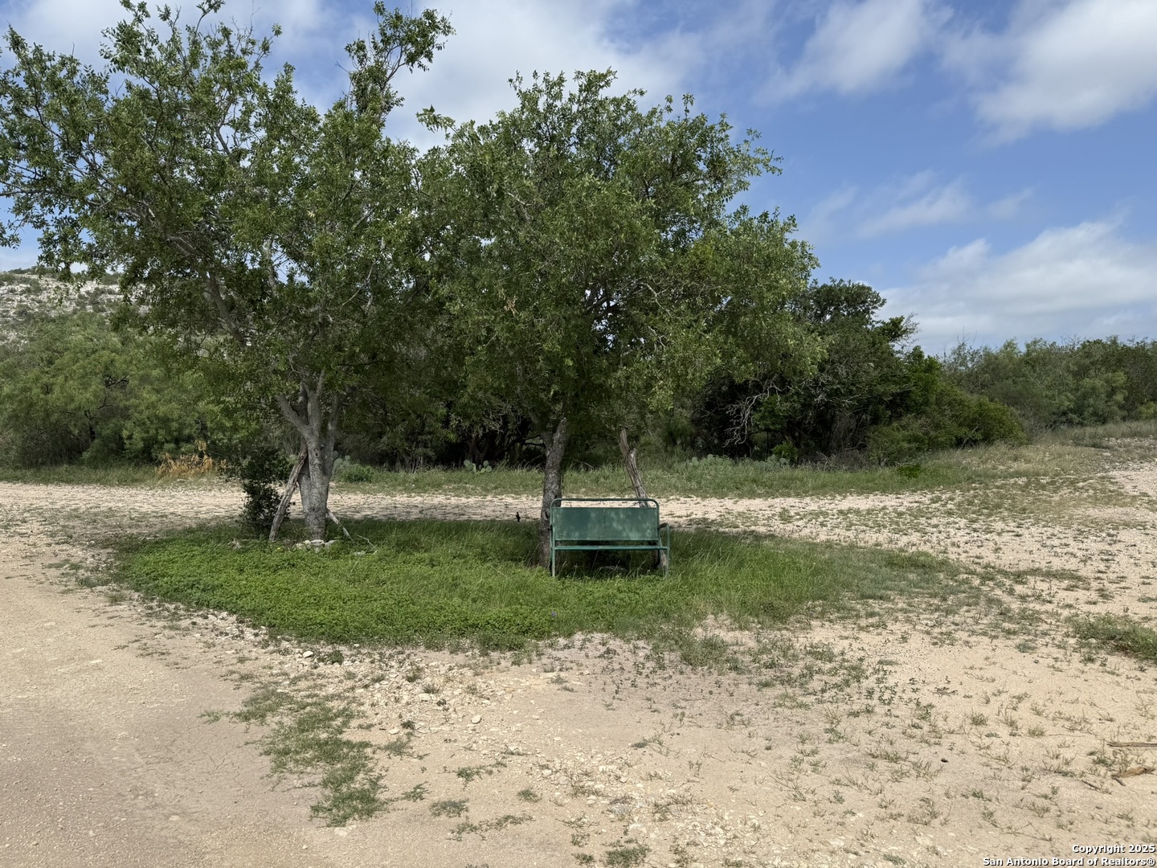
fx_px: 802
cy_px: 434
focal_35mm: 24
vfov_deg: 56.8
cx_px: 578
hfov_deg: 71.6
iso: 80
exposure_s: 1/5319
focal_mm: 6.76
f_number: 1.78
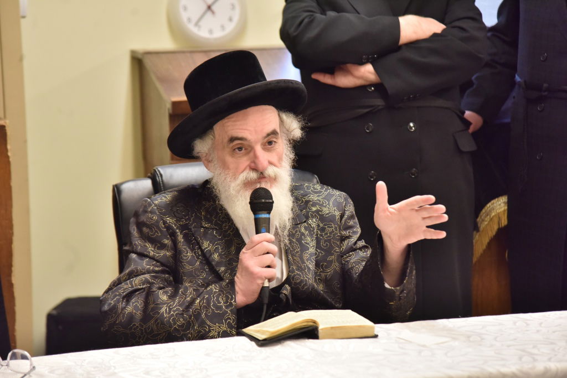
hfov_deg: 17.1
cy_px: 189
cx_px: 284
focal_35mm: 120
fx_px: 1890
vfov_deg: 11.4
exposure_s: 1/160
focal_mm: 120
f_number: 4
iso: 2500
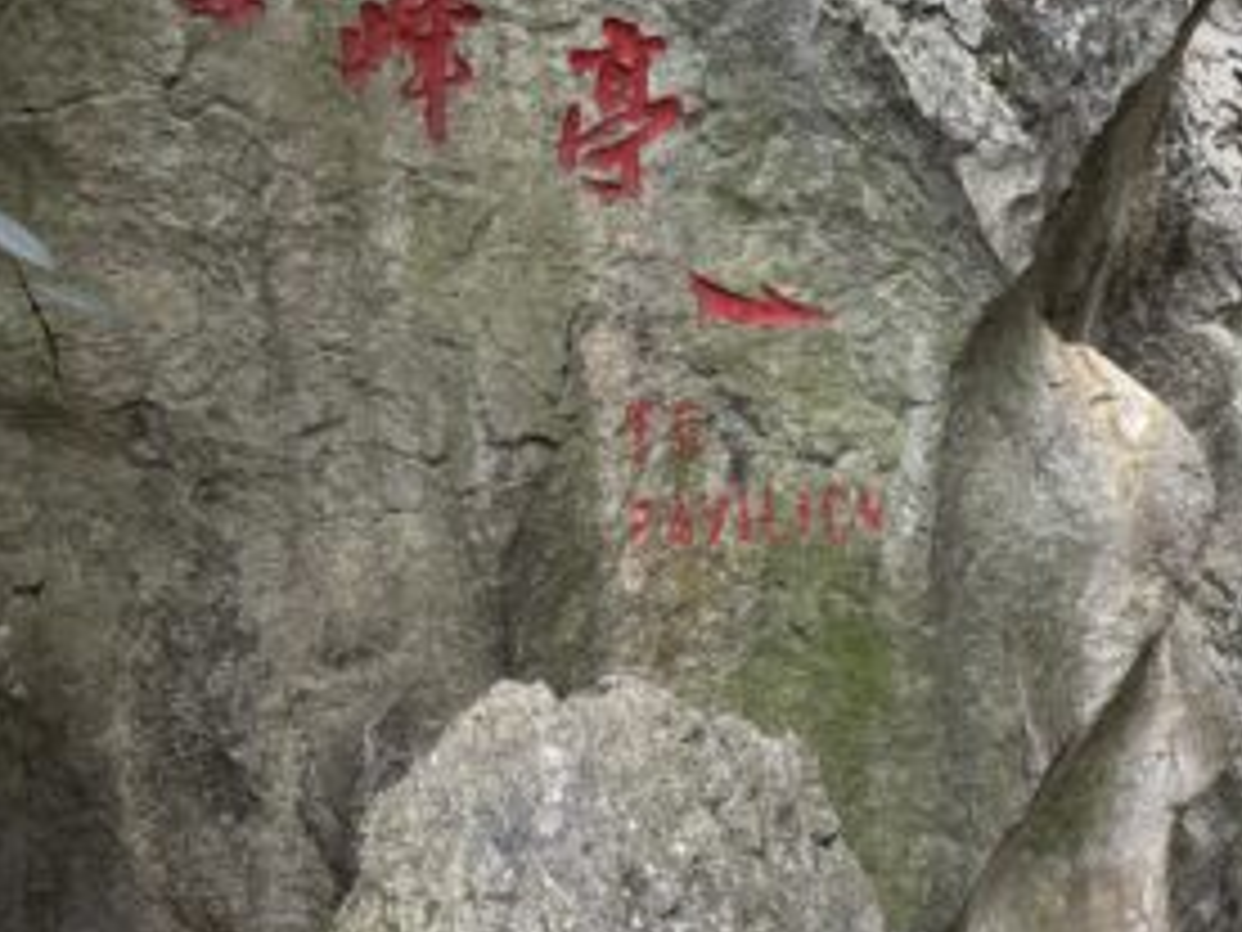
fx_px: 2153
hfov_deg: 30.6
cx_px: 1148
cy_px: 270
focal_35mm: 60
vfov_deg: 24.2
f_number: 1.78
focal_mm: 6.76
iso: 200
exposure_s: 1/106
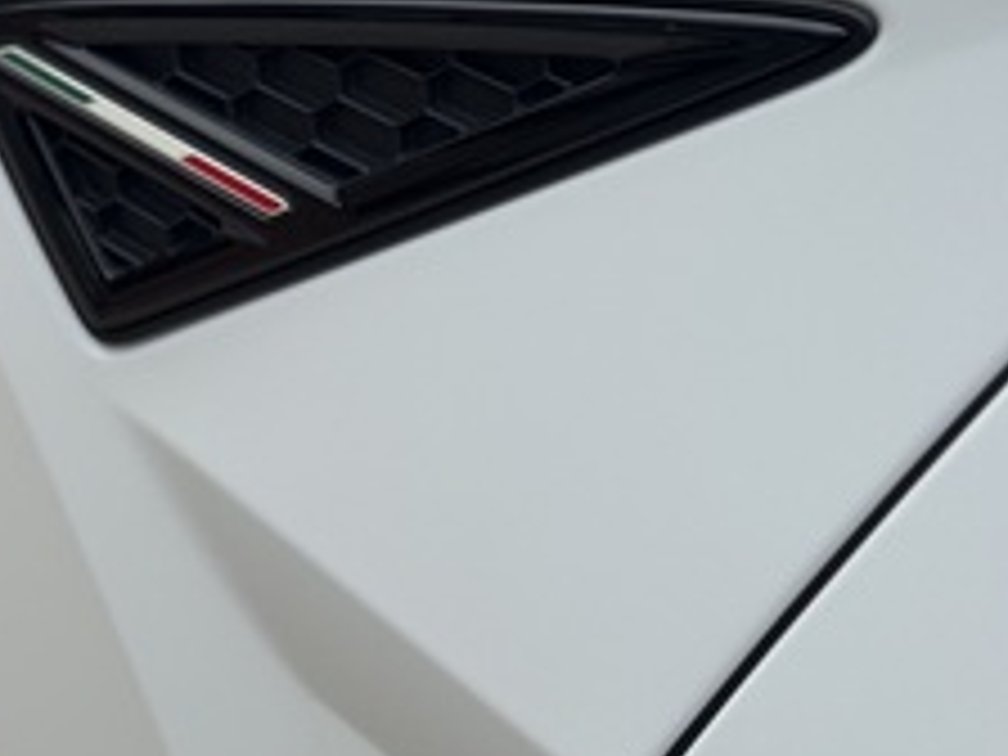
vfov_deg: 16.3
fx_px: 2621
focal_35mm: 90
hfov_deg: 21.4
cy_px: 191
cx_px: 162
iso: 64
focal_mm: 6.76
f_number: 1.78
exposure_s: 1/2833
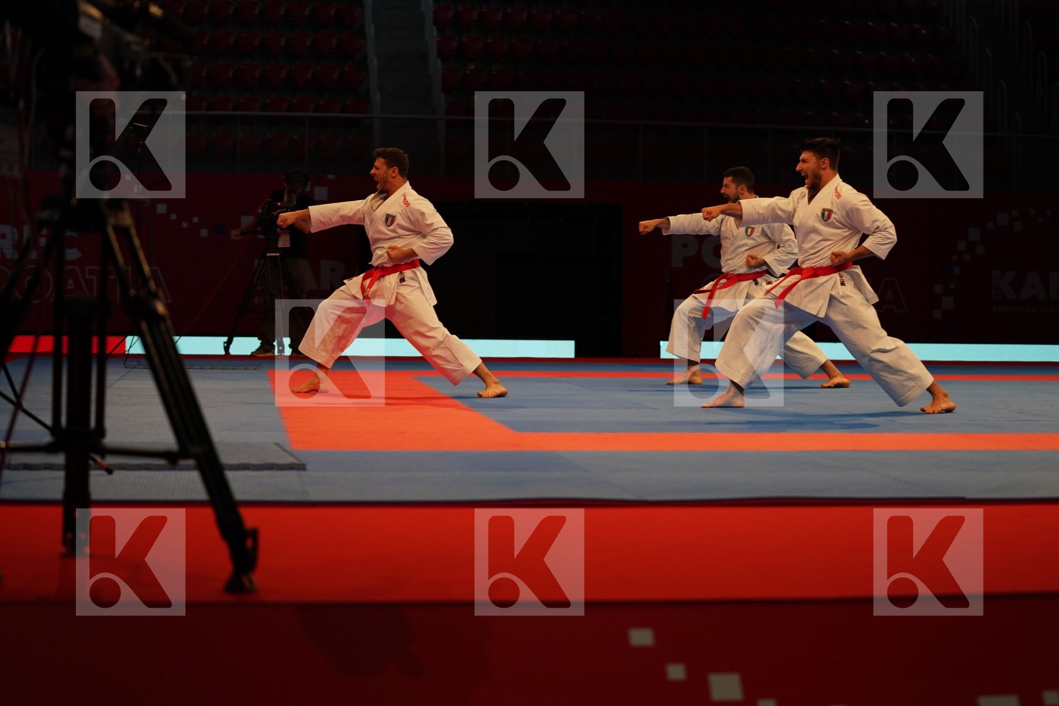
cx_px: 530
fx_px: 2059
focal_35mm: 70
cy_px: 353
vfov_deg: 19.5
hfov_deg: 28.8
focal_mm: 70
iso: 800
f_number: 2.8
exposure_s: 1/250
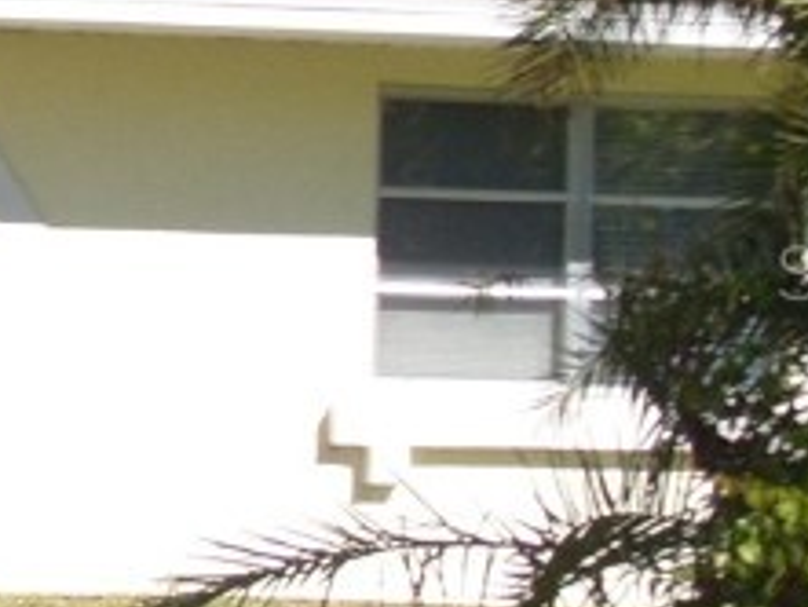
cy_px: 271
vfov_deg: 9.2
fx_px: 3783
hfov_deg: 11.2
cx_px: -750
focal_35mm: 162
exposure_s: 1/2000
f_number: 2.8
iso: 80
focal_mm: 7.8
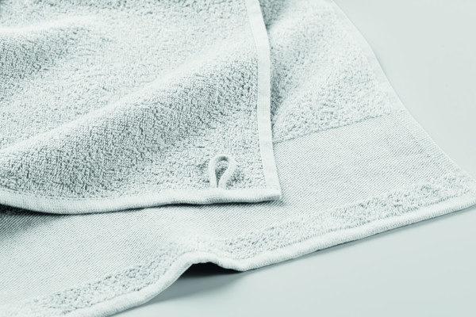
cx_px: 238
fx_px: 1388
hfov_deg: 19.5
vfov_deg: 13.0
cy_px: 158
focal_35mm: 105
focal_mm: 105
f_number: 16
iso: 200
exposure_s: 1/160
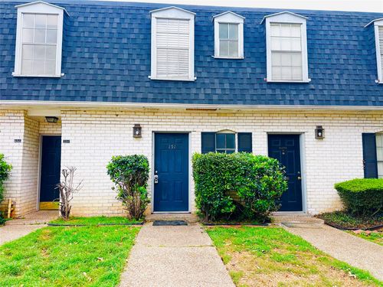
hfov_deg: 71.6
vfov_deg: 56.8
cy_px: 144
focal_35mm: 24
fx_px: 266
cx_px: 192
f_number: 1.78
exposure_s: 1/803
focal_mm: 6.86
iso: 80
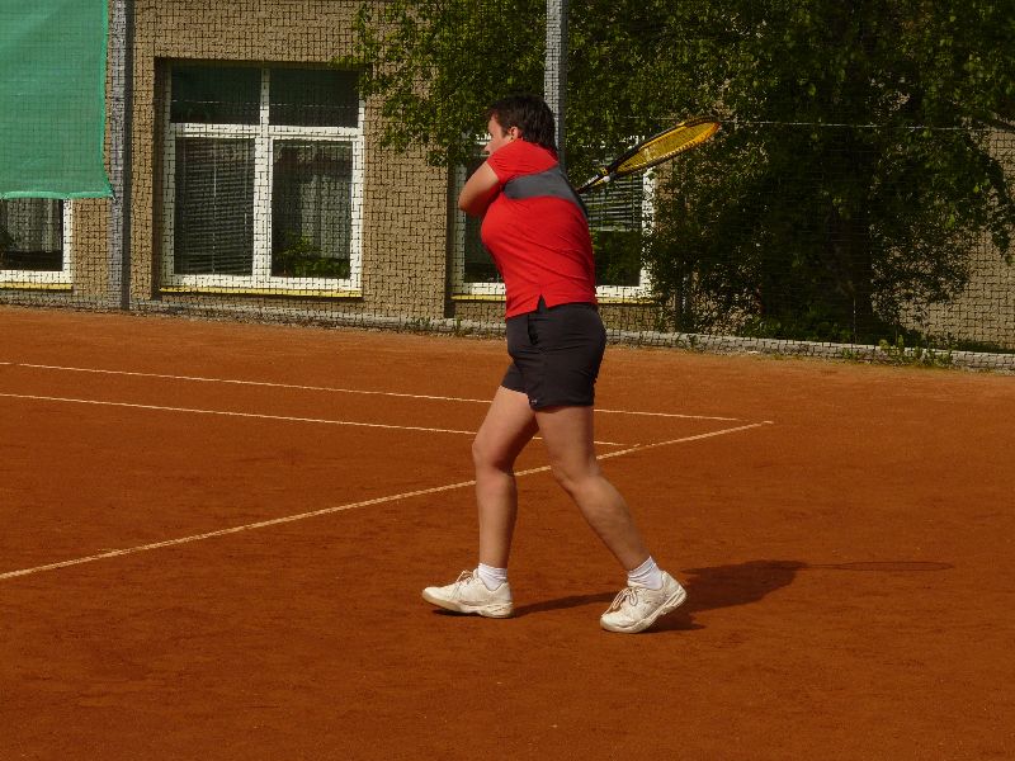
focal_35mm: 123
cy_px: 380
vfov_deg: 12.0
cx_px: 508
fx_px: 3607
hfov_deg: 16.0
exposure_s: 1/500
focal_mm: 20.2
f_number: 6.3
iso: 100
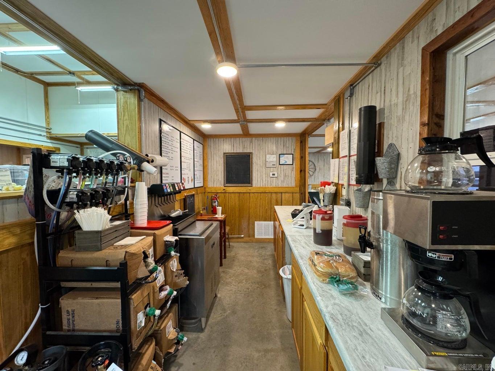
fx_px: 200
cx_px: 248
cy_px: 186
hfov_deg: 102.1
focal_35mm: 14
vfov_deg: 85.7
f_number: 2.2
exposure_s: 1/60
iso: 250
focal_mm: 2.22
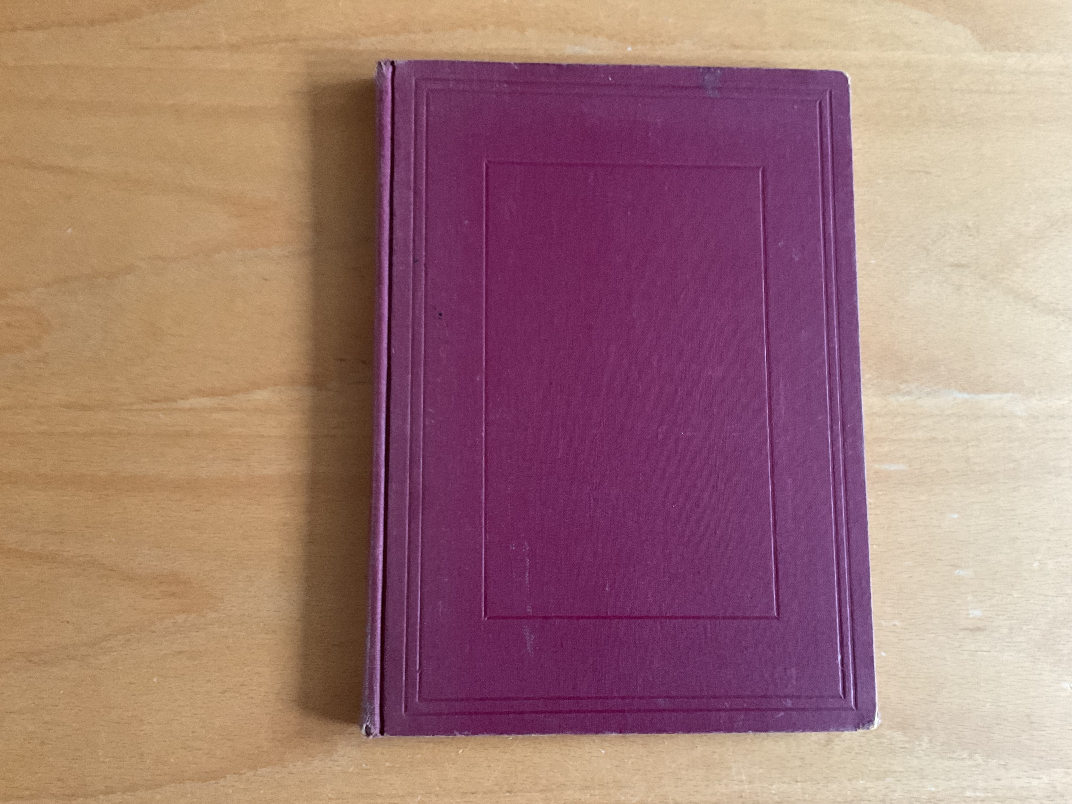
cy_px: 402
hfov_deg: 61.7
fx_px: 898
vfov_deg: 48.2
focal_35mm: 29
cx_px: 536
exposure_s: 1/40
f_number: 1.8
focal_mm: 3
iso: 320
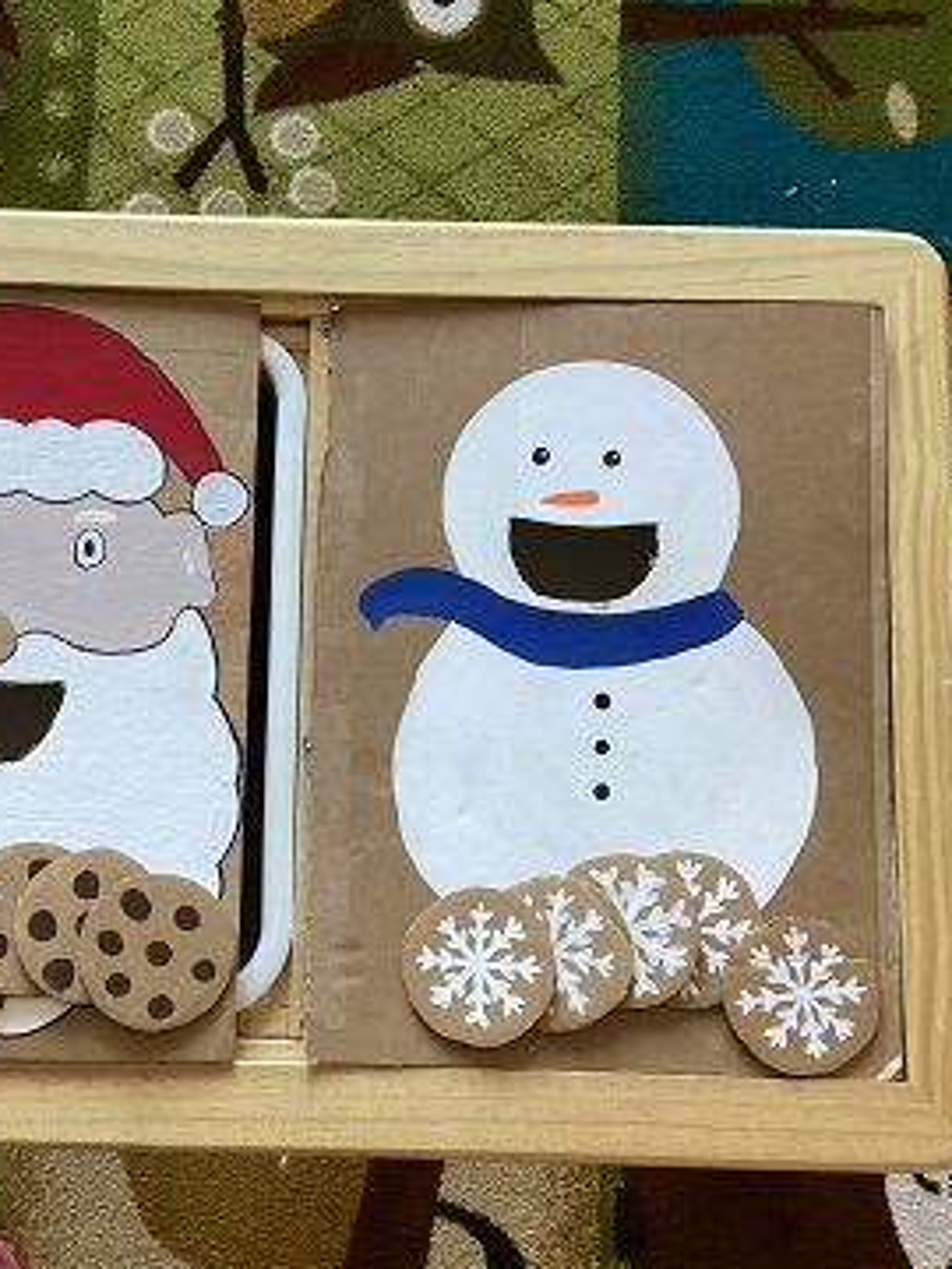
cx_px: 330
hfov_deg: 33.3
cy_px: 638
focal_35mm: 43
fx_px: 1577
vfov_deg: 43.9
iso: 400
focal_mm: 3.3
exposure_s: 1/50
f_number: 2.4
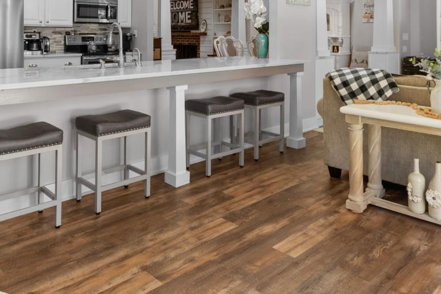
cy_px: 30
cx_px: 208
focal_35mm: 32
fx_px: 392
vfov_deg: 38.3
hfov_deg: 58.7
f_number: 4.5
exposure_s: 1/10
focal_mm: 10
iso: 100
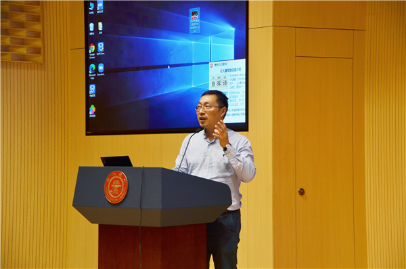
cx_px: 203
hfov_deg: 19.5
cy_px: 134
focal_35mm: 105
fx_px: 1181
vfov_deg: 13.0
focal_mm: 70
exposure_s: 1/30
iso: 200
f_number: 5
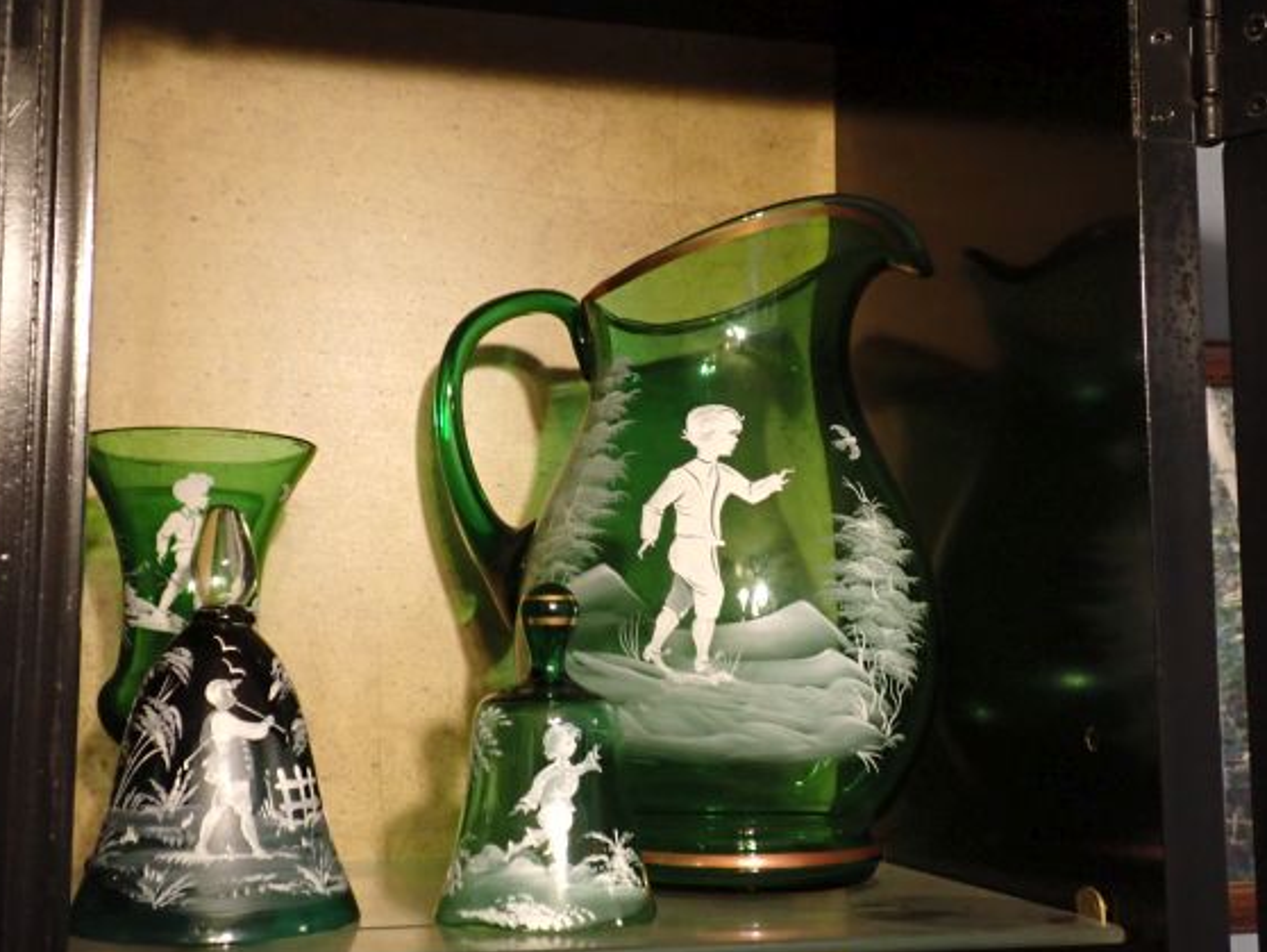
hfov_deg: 43.8
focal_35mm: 43
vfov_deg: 33.6
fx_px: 1575
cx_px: 582
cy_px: 523
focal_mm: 6.37
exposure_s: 1/40
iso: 800
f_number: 2.5
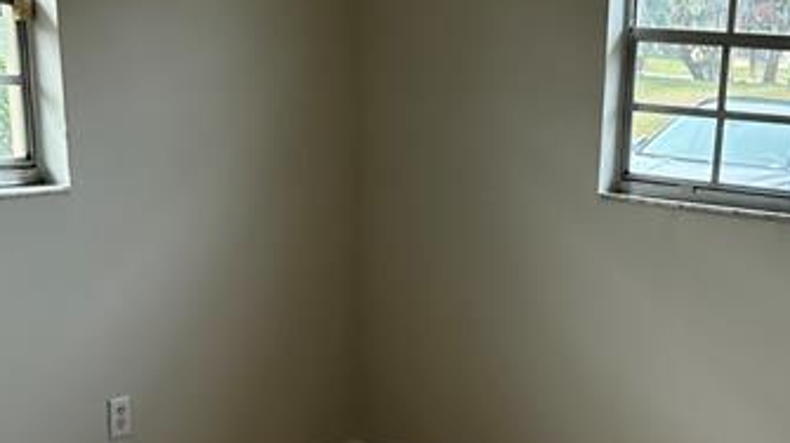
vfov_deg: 17.9
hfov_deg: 31.8
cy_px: 469
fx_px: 1361
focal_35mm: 65
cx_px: 594
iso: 80
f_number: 1.5
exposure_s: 1/60
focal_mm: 5.7
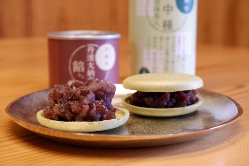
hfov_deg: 33.4
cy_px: 83
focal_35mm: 60
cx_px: 124
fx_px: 415
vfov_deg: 22.6
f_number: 5.6
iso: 3200
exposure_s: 1/45
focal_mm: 40.8
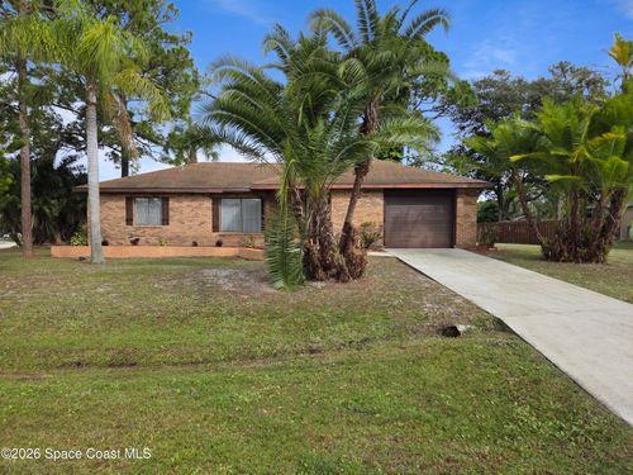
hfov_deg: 73.9
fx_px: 421
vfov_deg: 58.9
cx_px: 316
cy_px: 238
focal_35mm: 23
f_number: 1.8
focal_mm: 5.4
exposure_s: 1/3151
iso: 80
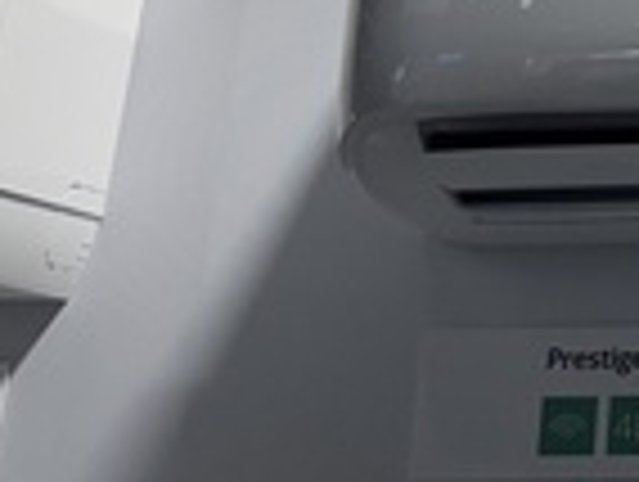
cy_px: -72
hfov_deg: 20.2
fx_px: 1498
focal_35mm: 81
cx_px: 994
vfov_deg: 17.5
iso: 80
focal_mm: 6.76
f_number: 1.78
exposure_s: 1/392
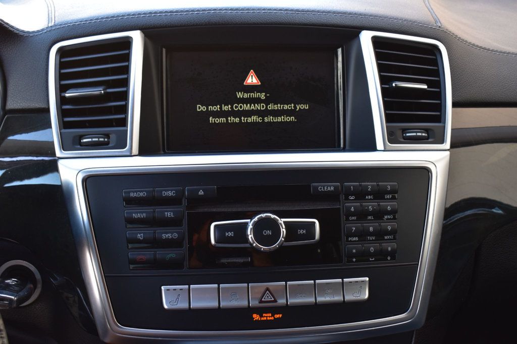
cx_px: 258
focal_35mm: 40
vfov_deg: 33.0
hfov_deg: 47.9
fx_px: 581
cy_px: 172
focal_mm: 27
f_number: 7.1
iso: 400
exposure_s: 1/40
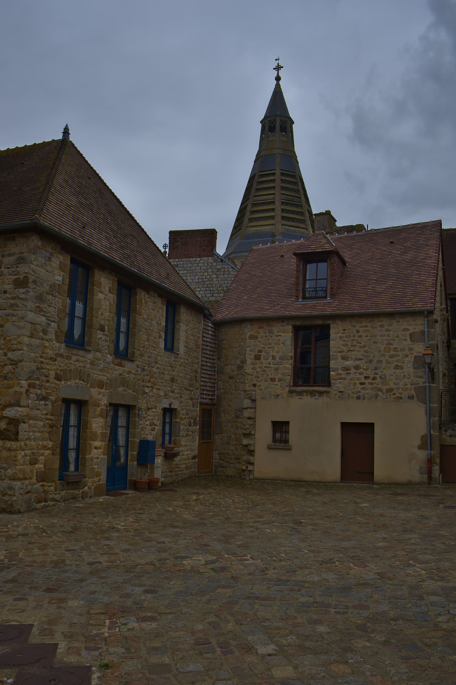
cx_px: 228
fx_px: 551
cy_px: 342
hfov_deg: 44.9
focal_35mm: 29
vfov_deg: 63.7
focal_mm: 19.6
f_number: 8
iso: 200
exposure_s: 1/250
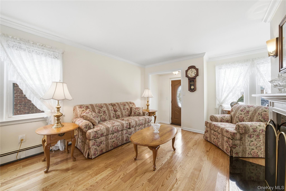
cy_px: 96
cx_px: 143
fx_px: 103
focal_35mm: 13
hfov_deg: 108.3
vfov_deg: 85.4
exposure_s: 1/500
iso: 500
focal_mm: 13
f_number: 9
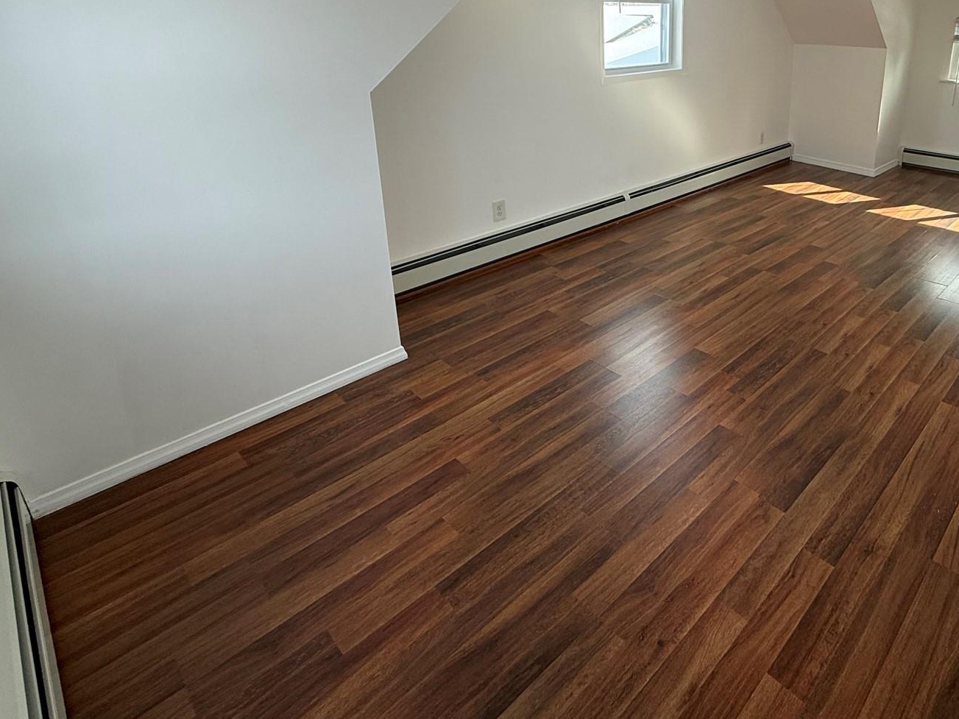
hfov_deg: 73.2
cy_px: 185
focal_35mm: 22
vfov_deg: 58.1
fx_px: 609
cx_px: 667
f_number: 2.2
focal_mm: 2.22
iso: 64
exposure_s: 1/99
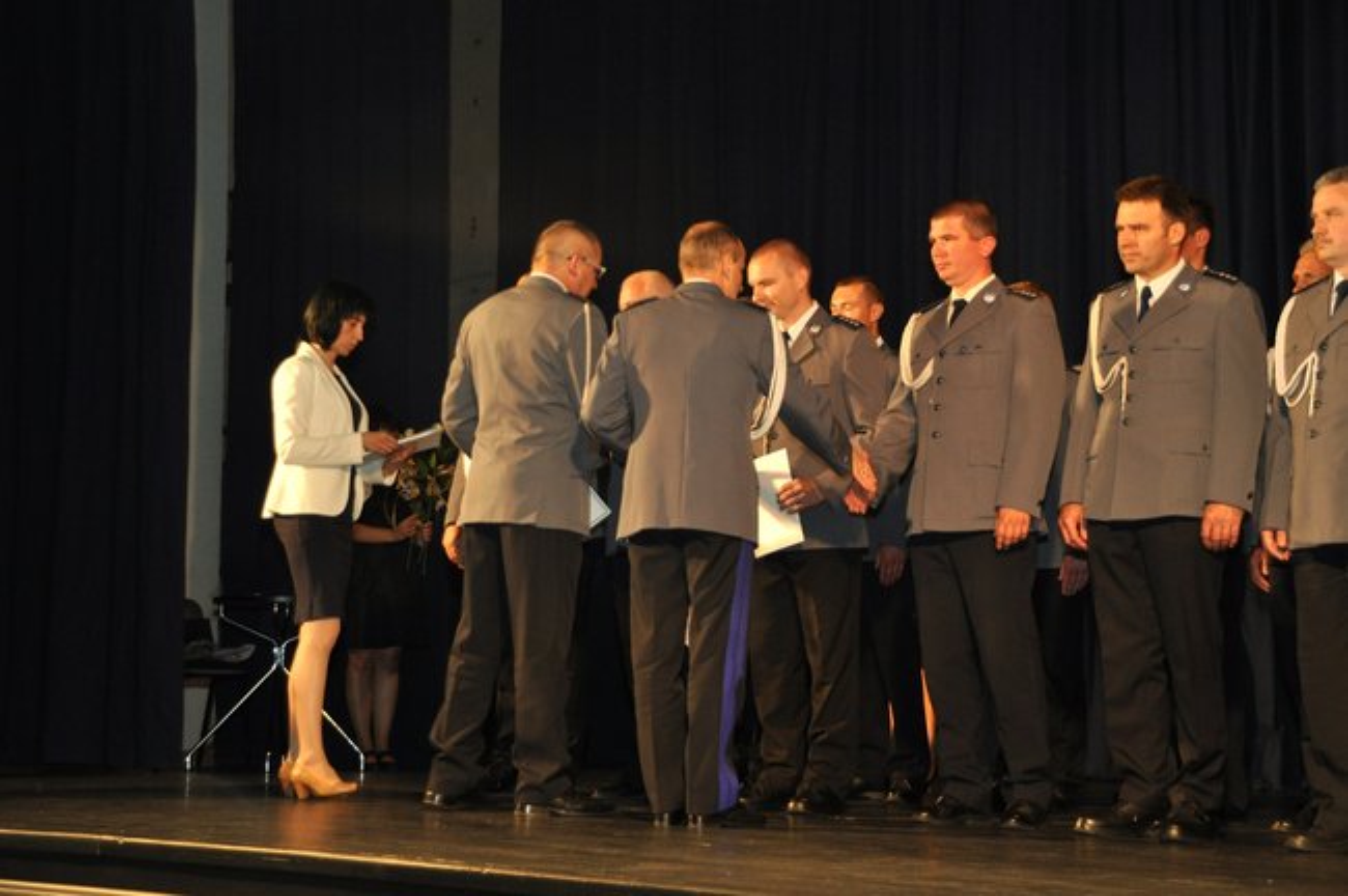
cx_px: 674
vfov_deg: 17.5
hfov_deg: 26.0
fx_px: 2918
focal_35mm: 78
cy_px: 448
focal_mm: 52
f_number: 4.8
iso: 800
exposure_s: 1/60
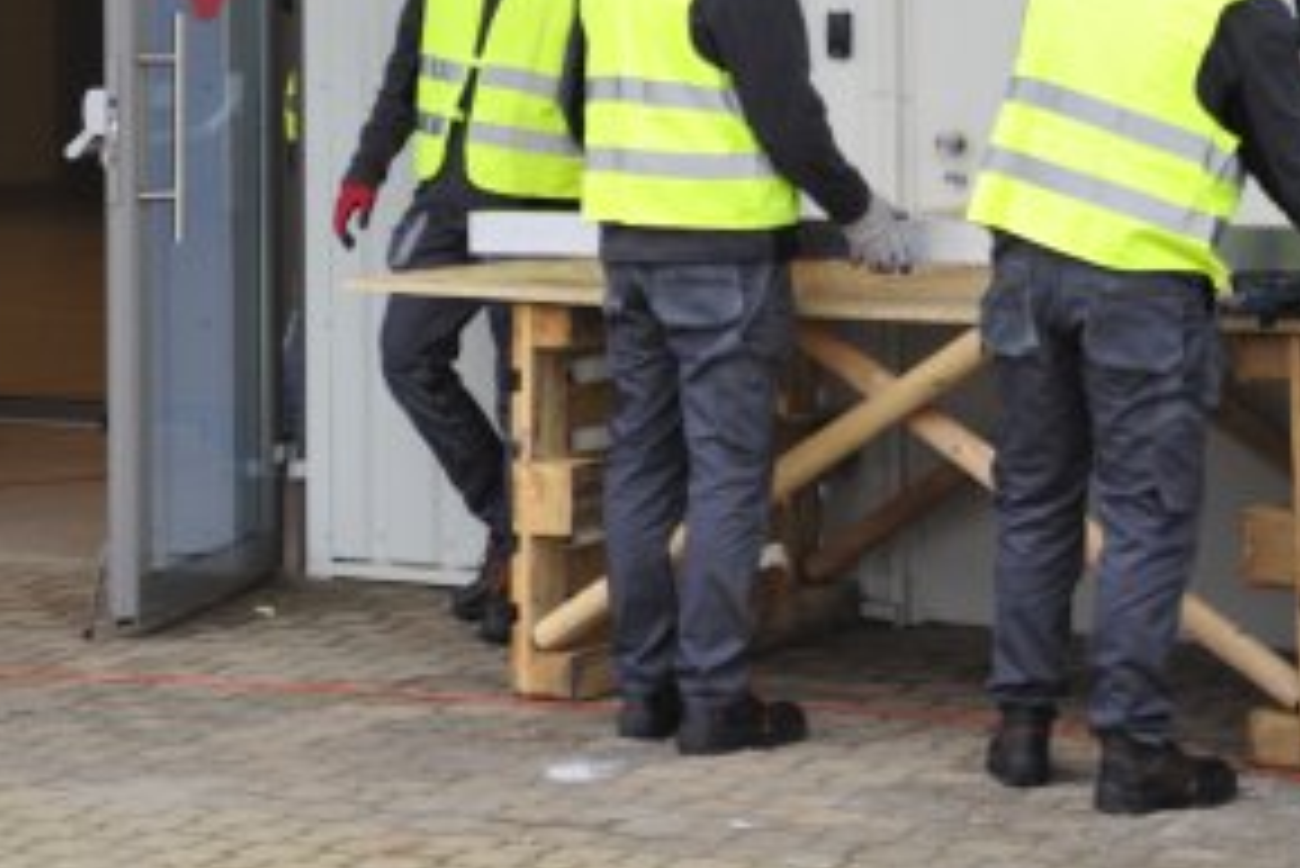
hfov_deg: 15.4
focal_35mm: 133
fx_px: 4805
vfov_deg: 10.2
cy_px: 11
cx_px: 526
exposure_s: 1/800
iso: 1250
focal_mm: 62
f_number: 3.2
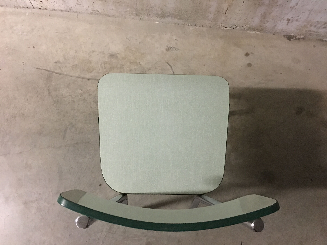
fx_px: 274
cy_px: 122
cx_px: 164
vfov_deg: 48.2
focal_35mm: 29
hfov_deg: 61.7
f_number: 2.2
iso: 125
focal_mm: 4.15
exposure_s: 1/4
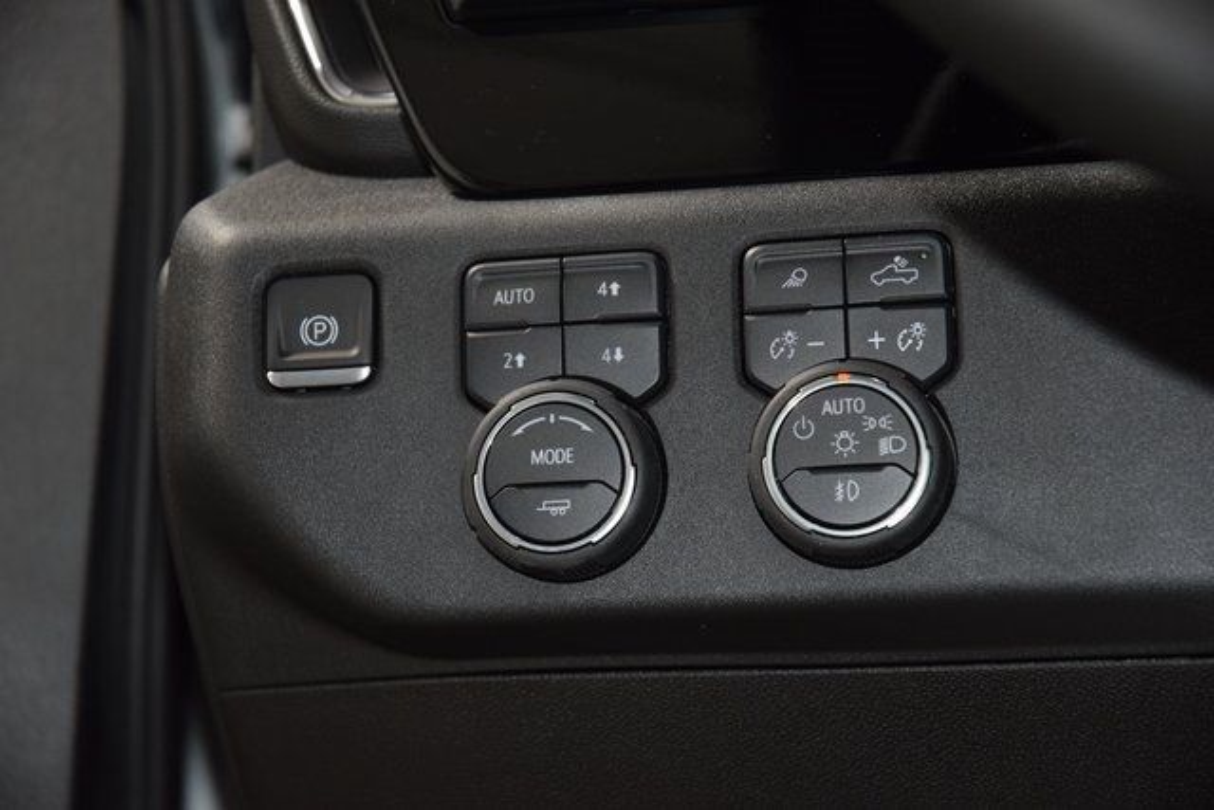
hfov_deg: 19.5
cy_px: 405
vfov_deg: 13.0
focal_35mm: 105
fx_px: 3541
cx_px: 607
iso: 1600
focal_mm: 70
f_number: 4.5
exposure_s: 1/50
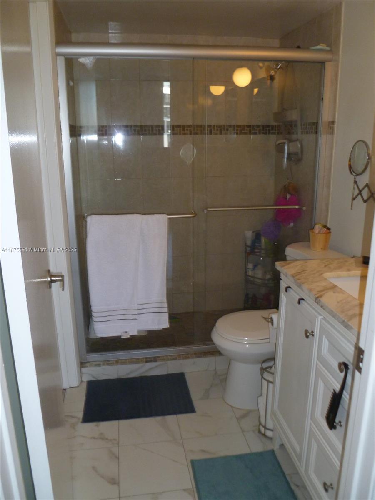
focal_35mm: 28
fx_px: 404
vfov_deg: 63.4
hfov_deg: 49.7
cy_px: 250
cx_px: 188
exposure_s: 1/30
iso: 200
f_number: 3.3
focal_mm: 5
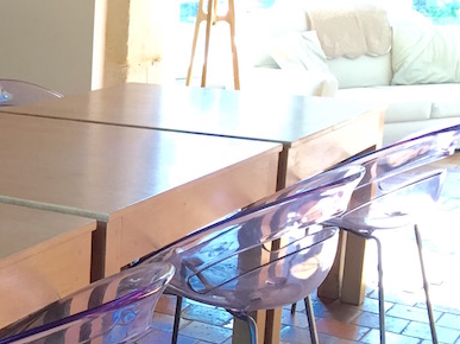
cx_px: -107
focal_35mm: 75
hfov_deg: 23.5
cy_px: 195
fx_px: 996
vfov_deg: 19.6
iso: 50
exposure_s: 1/33
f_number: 2.2
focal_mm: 4.15
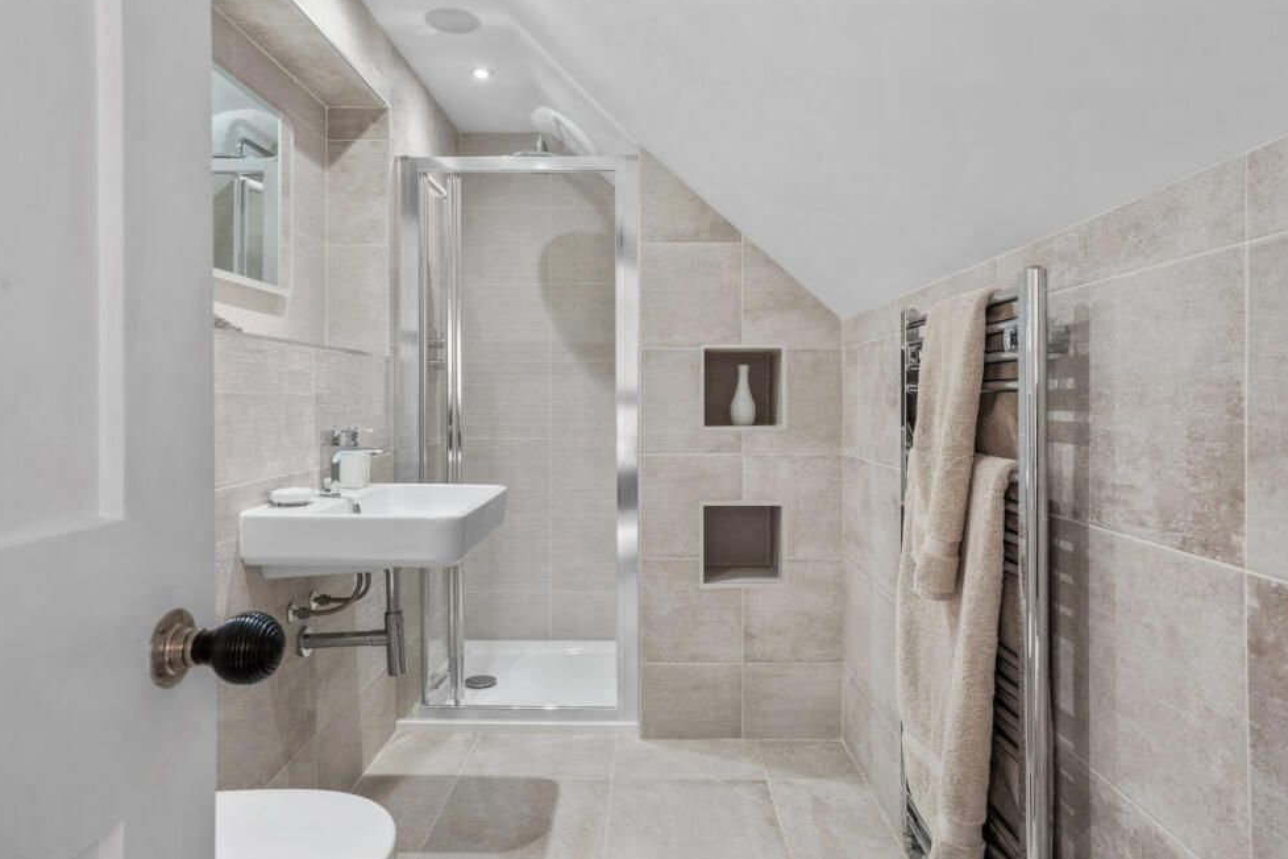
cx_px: 647
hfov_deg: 78.6
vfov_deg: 57.2
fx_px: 787
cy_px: 412
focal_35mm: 22
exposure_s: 1/1.67
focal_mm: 21
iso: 250
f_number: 8
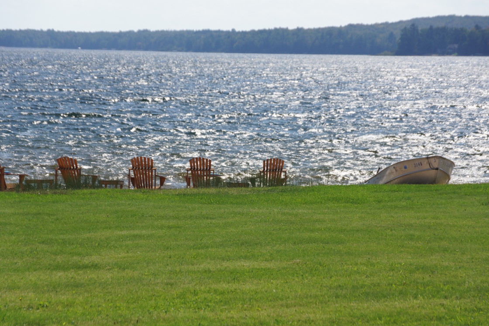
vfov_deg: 8.3
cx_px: 244
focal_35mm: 165
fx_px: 2240
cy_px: 163
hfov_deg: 12.5
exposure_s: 1/400
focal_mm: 110
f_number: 8
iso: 400
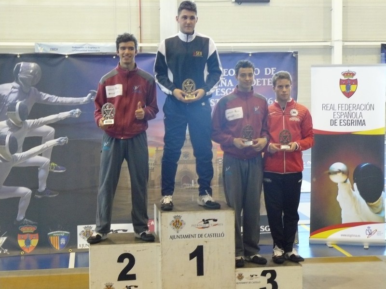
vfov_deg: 20.7
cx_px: 193
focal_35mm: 71
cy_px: 144
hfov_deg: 27.4
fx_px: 792
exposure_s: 1/25
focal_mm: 11.8
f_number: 3.2
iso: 400
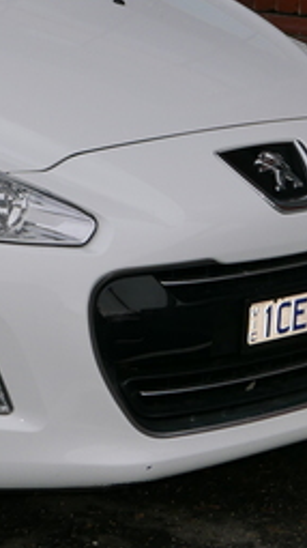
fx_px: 1987
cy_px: 138
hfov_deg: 8.6
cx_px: -191
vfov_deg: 15.6
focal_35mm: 137
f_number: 5
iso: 200
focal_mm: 23.6
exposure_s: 1/125
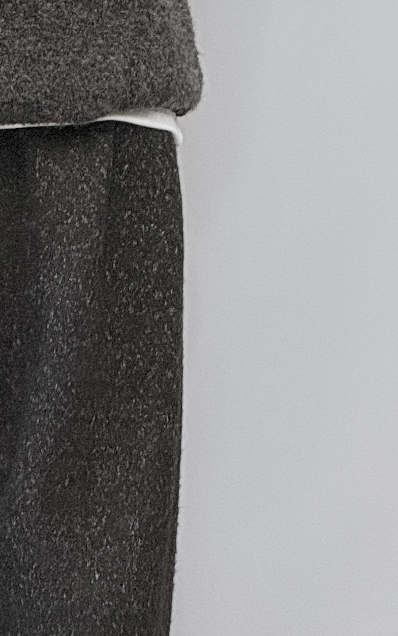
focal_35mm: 382
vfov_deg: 5.4
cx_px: 41
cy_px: -314
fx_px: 6627
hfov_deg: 3.4
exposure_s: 1/100
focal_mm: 15.66
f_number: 2.8
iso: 250
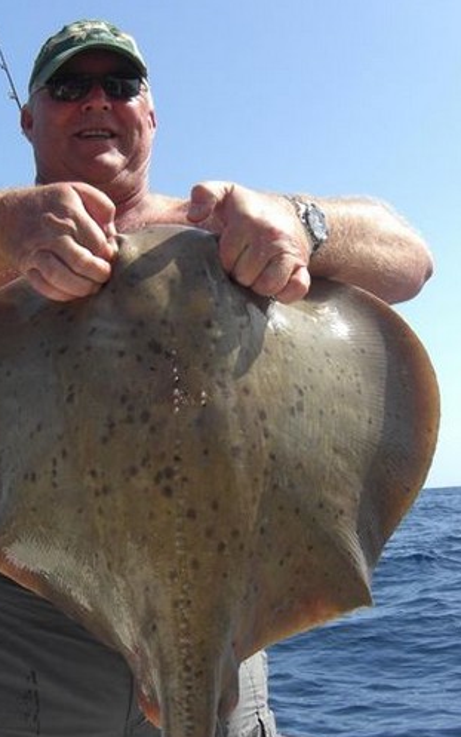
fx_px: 1024
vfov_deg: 39.6
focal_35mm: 51
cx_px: 153
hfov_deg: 25.2
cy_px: 363
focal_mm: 7.9
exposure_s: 1/640
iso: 80
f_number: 4
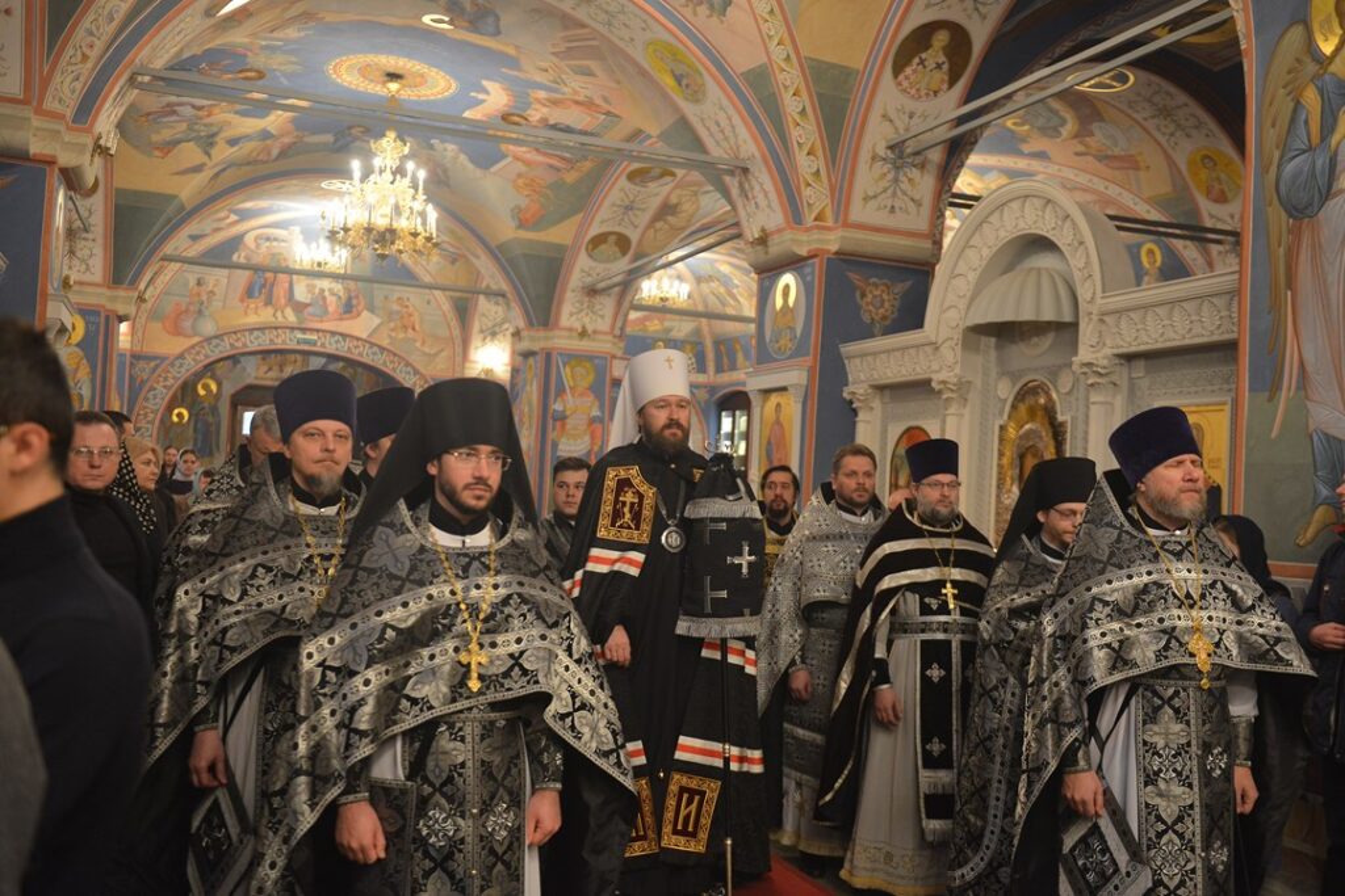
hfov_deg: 55.8
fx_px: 1270
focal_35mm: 34
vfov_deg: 38.9
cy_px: 448
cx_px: 672
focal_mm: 34
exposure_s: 1/60
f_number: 3.2
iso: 1600
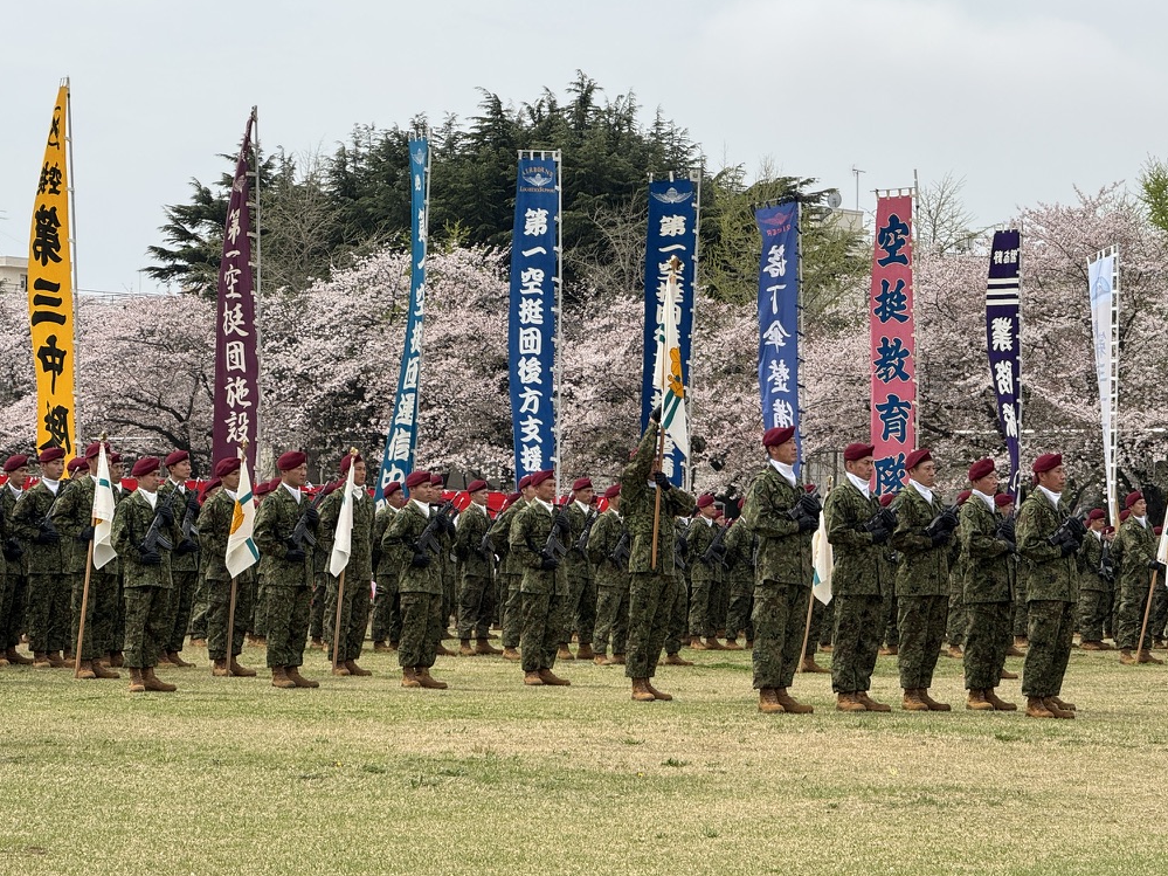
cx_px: 594
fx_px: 4150
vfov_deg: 12.0
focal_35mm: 123
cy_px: 441
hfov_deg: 16.0
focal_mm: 15.66
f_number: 2.8
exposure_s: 1/1422
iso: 50
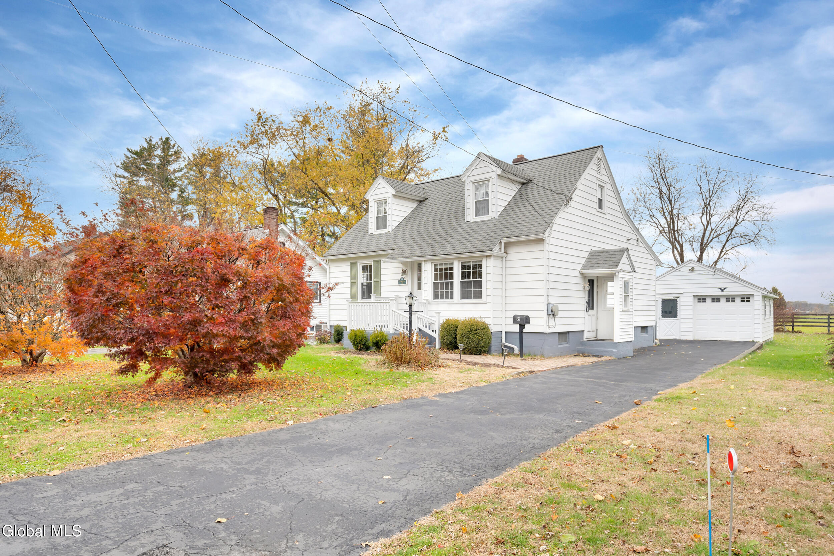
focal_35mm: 22
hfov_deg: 78.6
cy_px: 278
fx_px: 510
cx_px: 417
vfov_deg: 57.2
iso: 250
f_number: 6.3
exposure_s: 1/400
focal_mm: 22
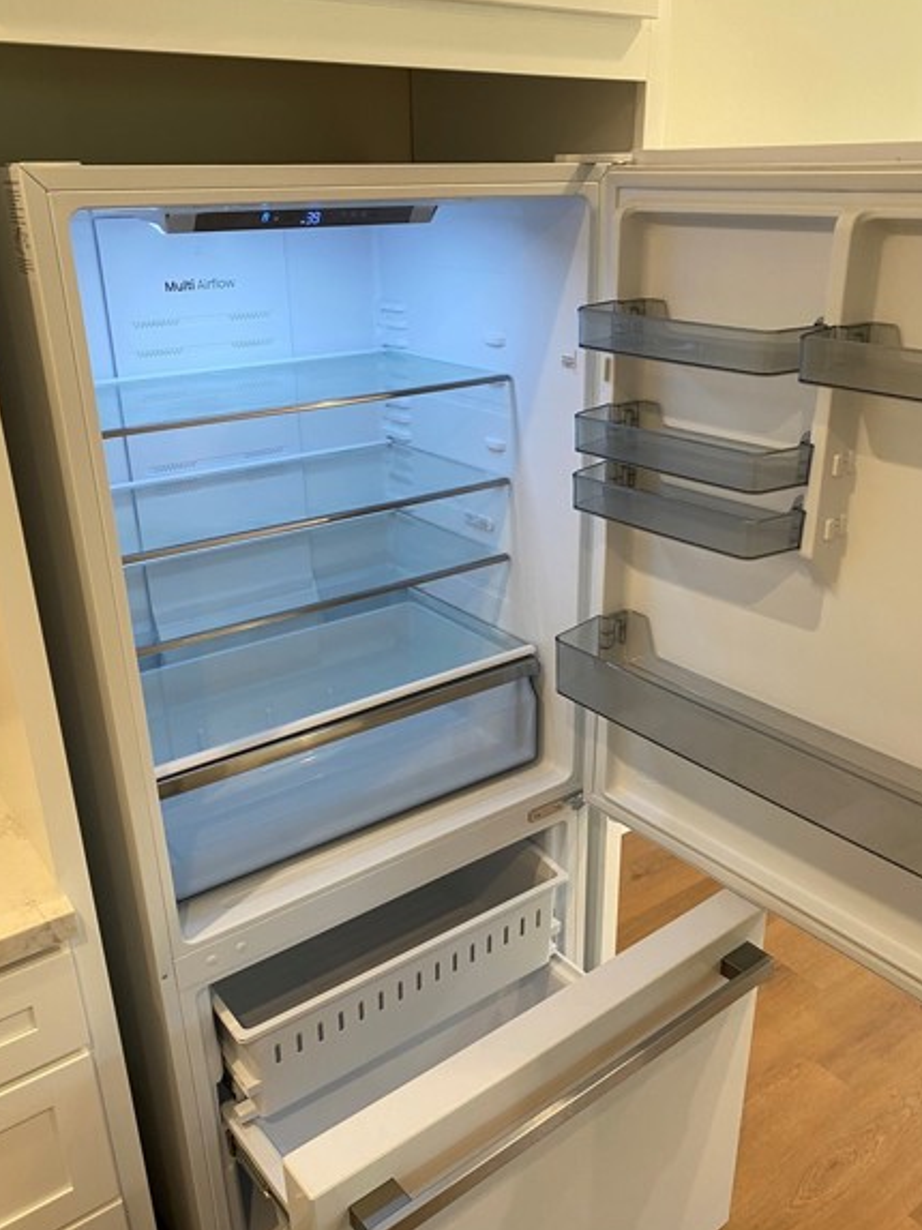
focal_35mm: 29
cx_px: 489
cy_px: 669
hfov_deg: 48.2
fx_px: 1031
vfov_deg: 61.6
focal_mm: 4.25
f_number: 1.8
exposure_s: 1/60
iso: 80
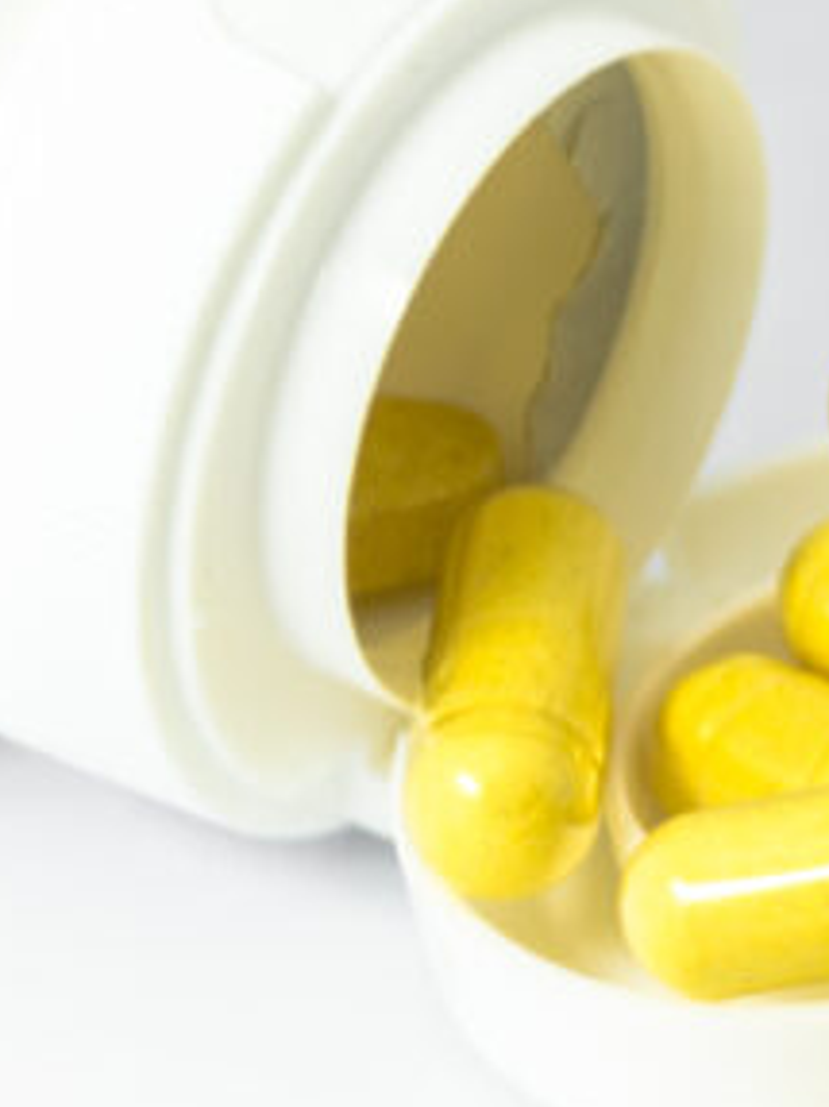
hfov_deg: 2.5
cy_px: 795
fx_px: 19013
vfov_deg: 3.3
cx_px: 1369
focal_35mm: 595
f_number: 5.6
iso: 100
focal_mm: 116
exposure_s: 2
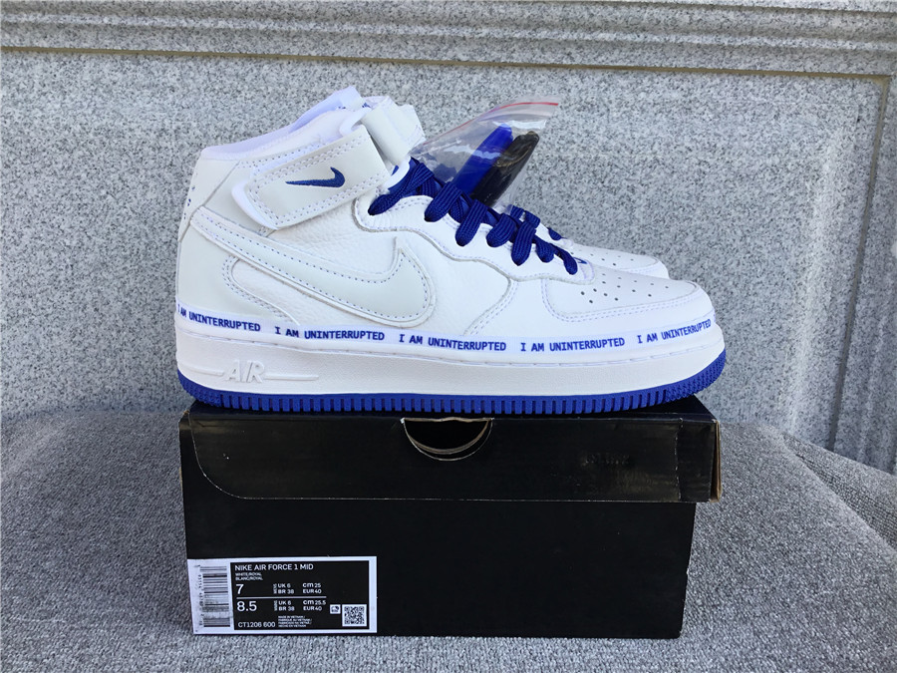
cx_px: 448
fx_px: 803
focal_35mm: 31
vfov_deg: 45.4
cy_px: 336
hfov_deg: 58.4
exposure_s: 1/364
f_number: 2.4
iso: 25
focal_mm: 3.3
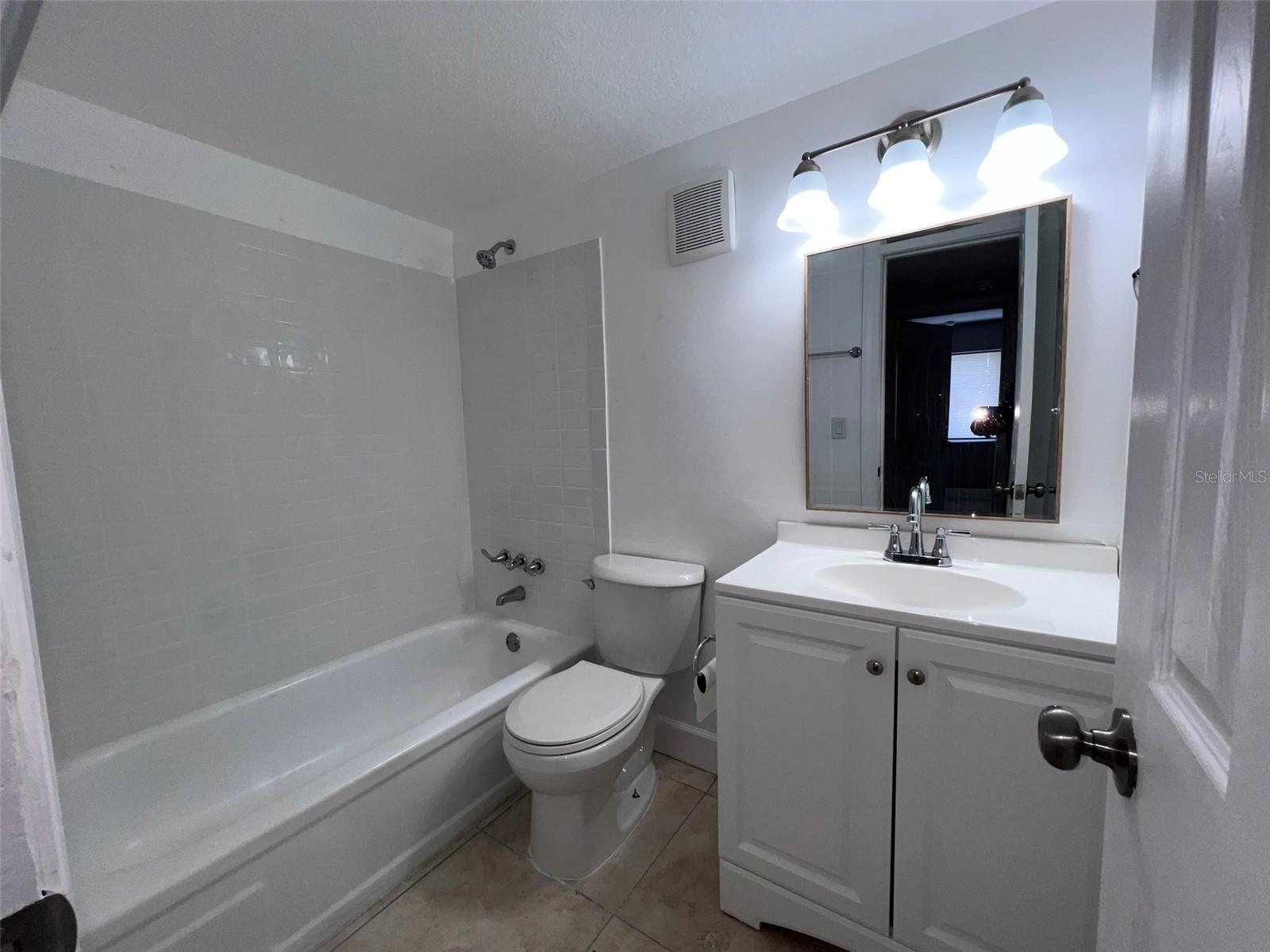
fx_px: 477
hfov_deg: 106.2
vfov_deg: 89.9
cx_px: 635
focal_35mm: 13
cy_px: 476
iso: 25
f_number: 1.8
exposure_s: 1/131
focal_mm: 1.57
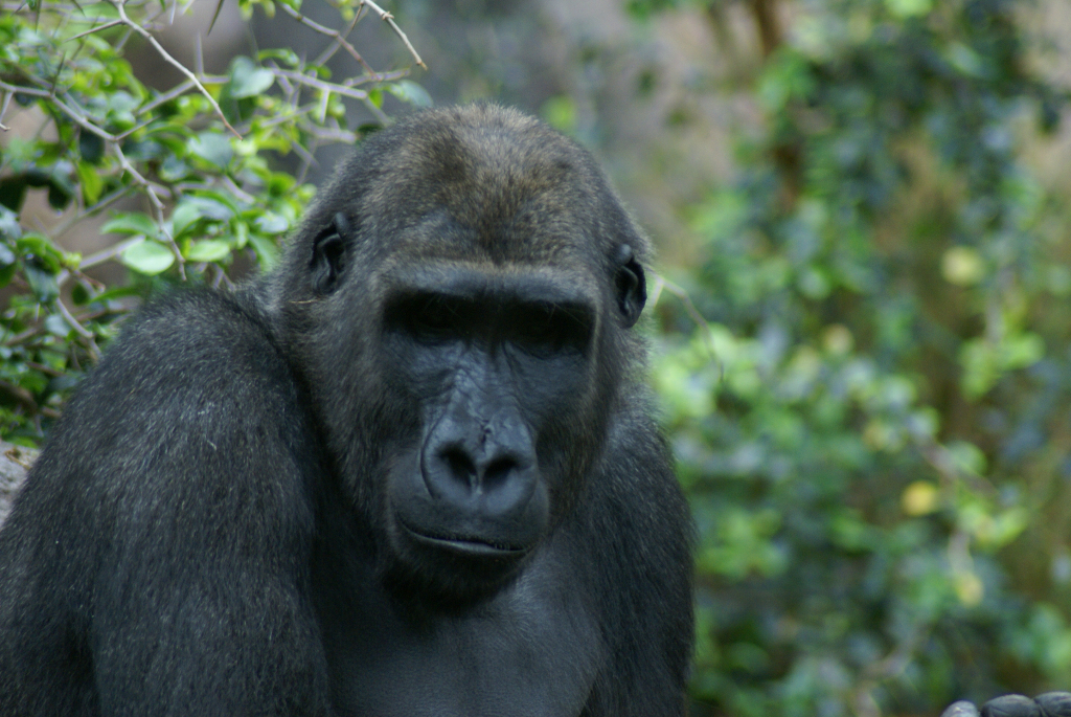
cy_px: 358
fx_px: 13401
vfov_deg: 3.1
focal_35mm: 450
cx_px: 536
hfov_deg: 4.6
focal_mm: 300
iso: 400
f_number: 5.6
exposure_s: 1/100
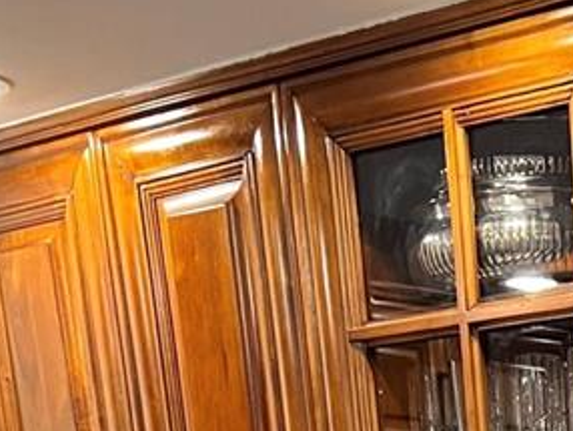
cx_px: 763
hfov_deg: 16.9
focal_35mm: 109
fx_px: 1806
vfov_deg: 10.9
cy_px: 1129
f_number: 1.5
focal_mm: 5.7
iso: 200
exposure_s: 1/60
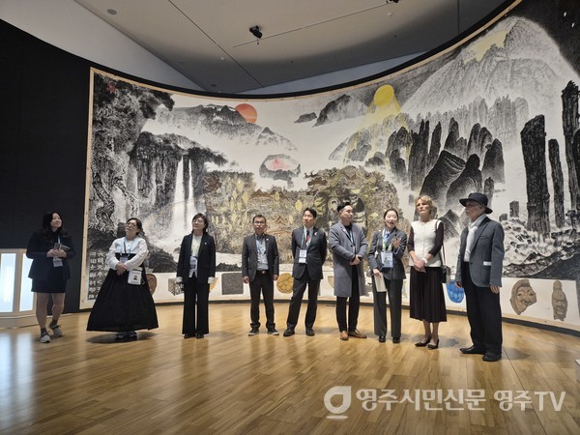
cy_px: 218
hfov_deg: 73.9
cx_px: 290
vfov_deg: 58.9
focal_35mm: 23
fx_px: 385
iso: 640
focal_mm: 5.4
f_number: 1.8
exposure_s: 1/120
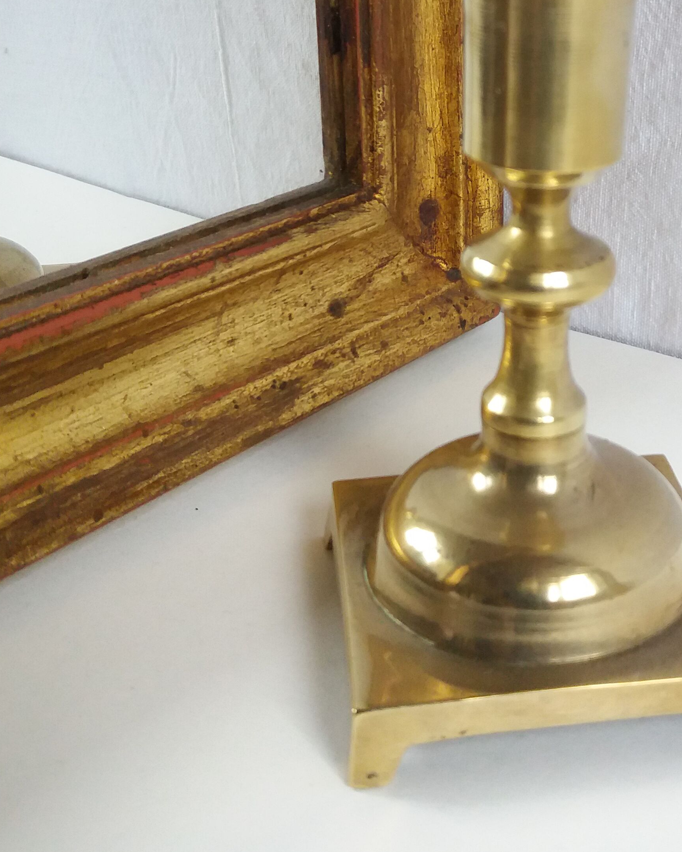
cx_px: 484
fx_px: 1312
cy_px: 204
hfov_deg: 28.8
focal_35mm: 52
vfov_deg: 35.1
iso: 200
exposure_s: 1/146
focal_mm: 3.7
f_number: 1.9
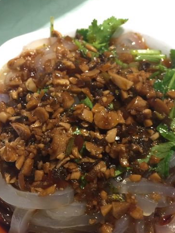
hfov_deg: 34.4
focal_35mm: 42
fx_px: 283
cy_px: 123
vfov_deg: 44.7
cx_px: 92
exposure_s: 1/17
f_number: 2.2
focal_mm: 4.15
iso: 80
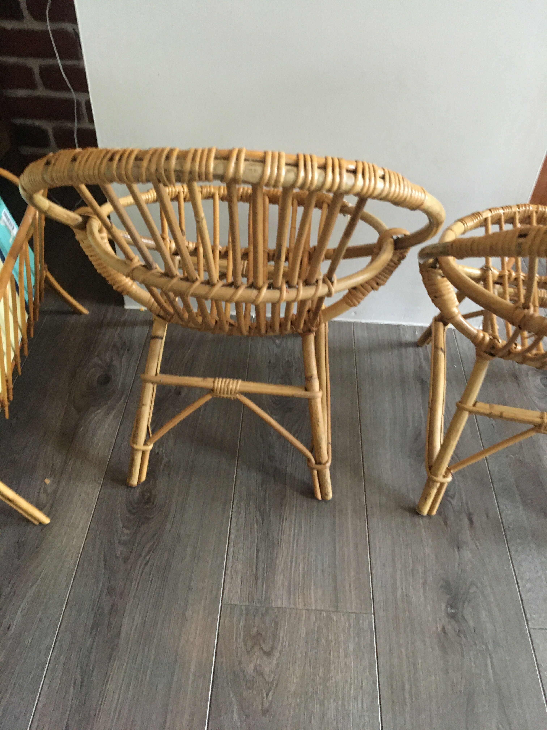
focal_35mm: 29
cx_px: 274
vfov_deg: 61.7
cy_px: 365
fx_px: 611
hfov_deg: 48.2
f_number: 2.2
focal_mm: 4.15
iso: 200
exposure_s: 1/20
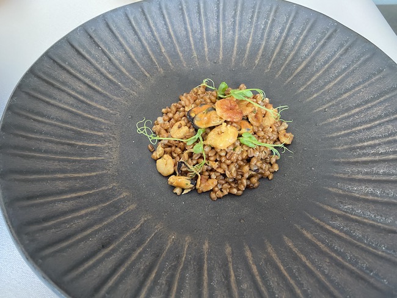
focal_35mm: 26
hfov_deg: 67.3
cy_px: 149
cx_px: 198
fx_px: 298
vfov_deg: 53.1
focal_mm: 4.25
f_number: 1.8
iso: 320
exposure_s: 1/60
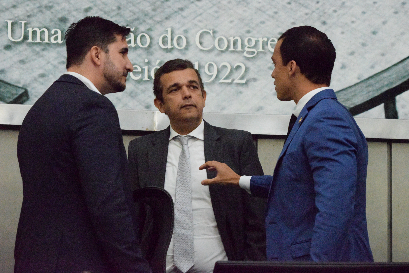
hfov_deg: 19.4
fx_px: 1194
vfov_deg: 13.1
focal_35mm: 105
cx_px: 204
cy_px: 136
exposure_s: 1/400
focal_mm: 70
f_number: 8
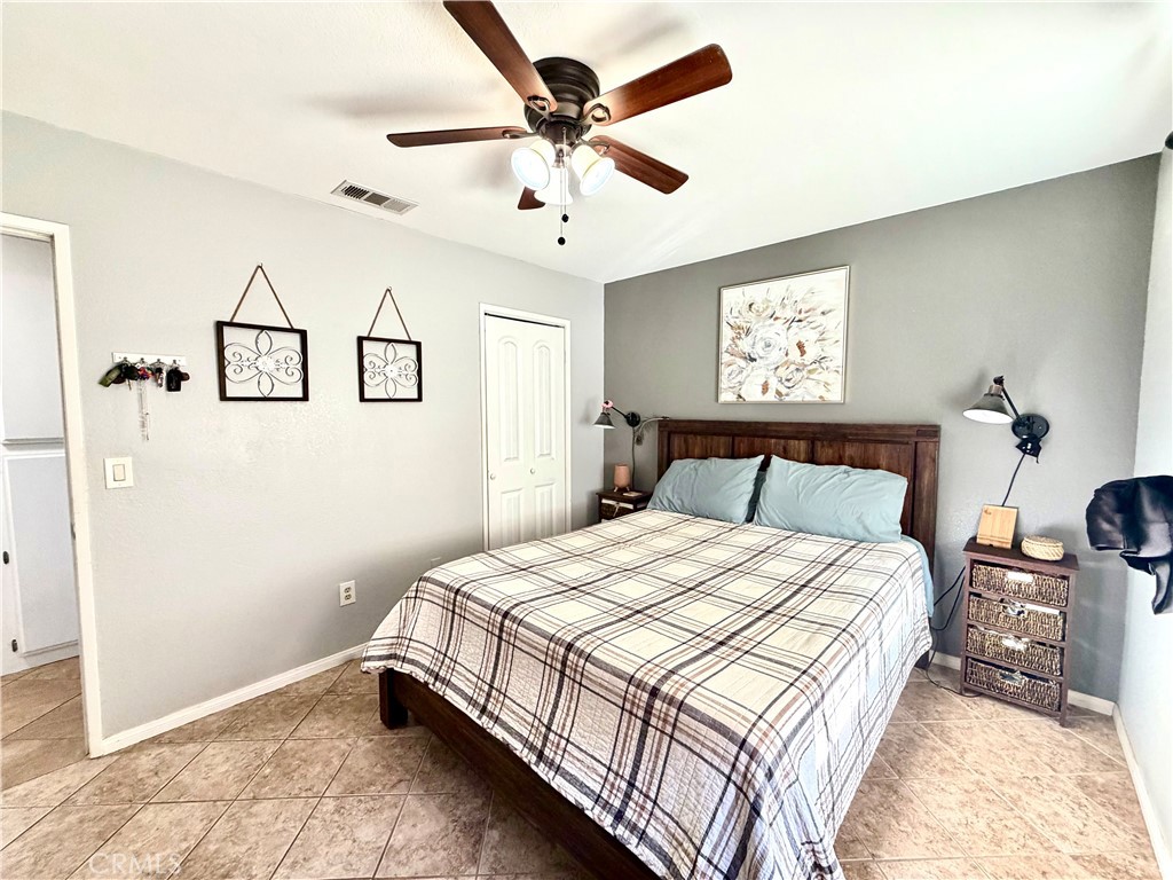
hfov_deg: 102.1
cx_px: 586
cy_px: 440
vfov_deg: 85.7
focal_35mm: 14
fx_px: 474
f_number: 2.2
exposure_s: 1/60
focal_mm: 2.22
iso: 320
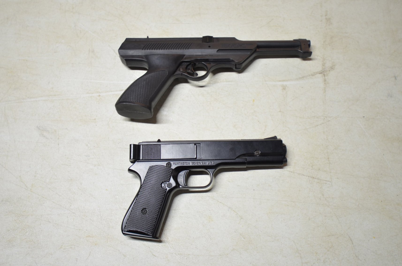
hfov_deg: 57.3
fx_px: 368
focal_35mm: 33
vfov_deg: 39.8
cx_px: 201
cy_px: 133
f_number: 4.5
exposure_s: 1/100
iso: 640
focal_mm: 22
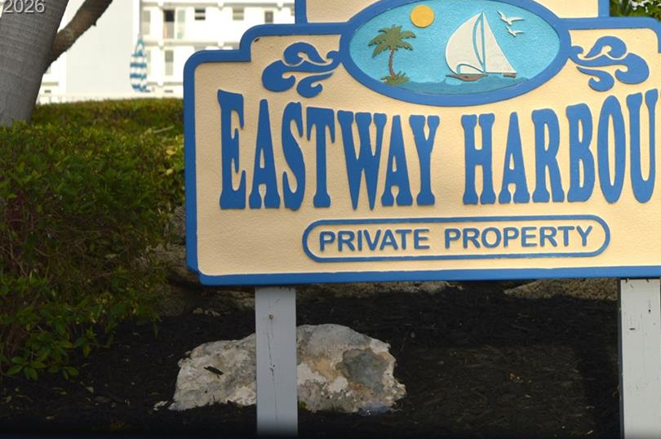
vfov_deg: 8.4
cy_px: 8
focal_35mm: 163
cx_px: 444
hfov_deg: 12.6
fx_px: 2989
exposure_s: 1/500
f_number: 5.6
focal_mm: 55
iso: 100
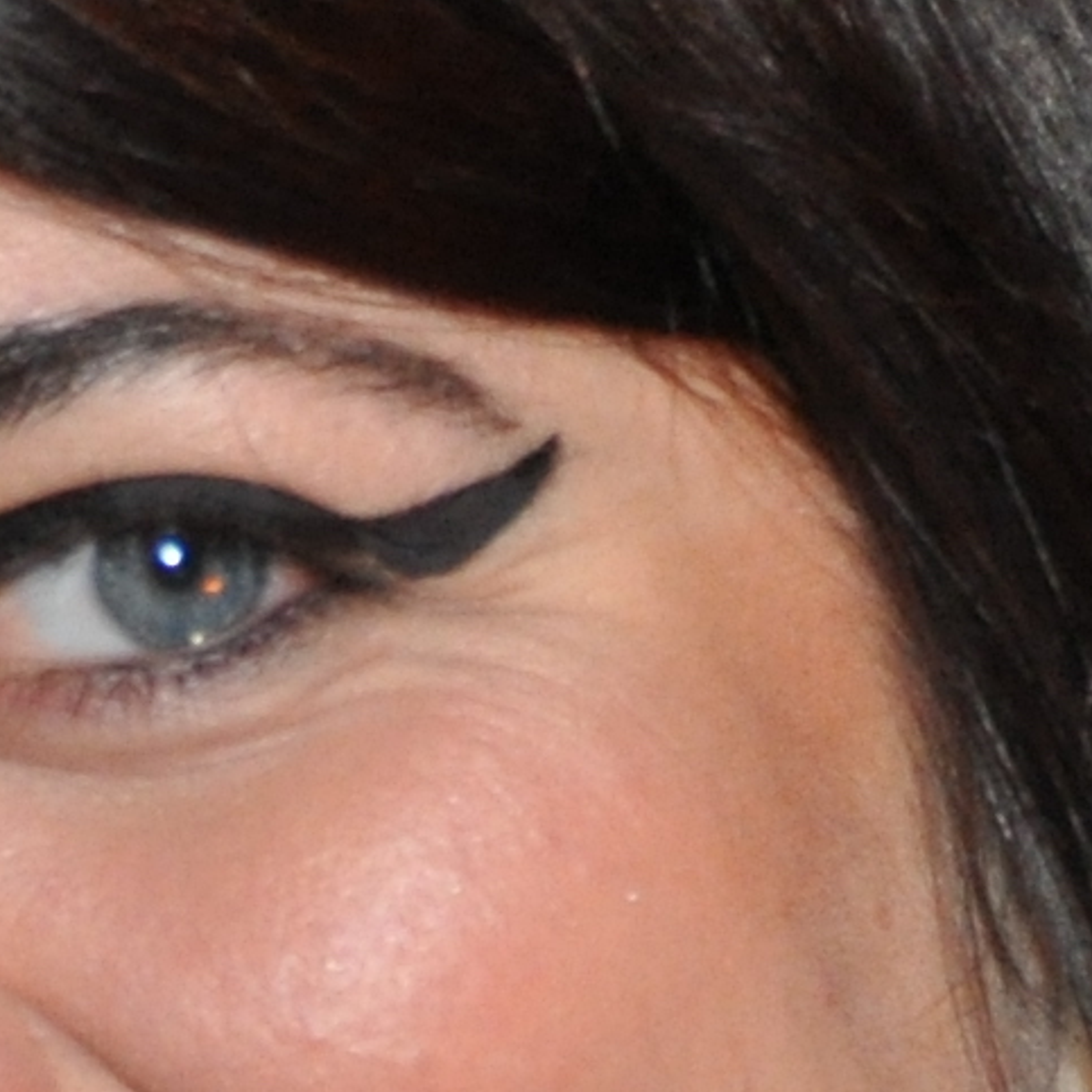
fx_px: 13705
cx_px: 402
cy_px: 1580
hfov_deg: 4.6
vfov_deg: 4.5
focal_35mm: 384
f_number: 4.2
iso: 800
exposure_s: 1/60
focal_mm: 34
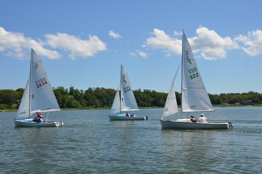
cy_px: 87
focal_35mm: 46
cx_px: 131
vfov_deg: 28.8
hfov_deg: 42.4
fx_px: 338
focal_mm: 31
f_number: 9
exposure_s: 1/320
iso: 100
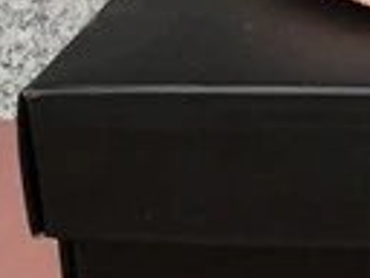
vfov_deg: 7.5
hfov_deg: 9.2
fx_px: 2042
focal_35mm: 191
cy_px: -220
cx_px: 908
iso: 32
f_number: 2.4
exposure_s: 1/100
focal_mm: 3.3
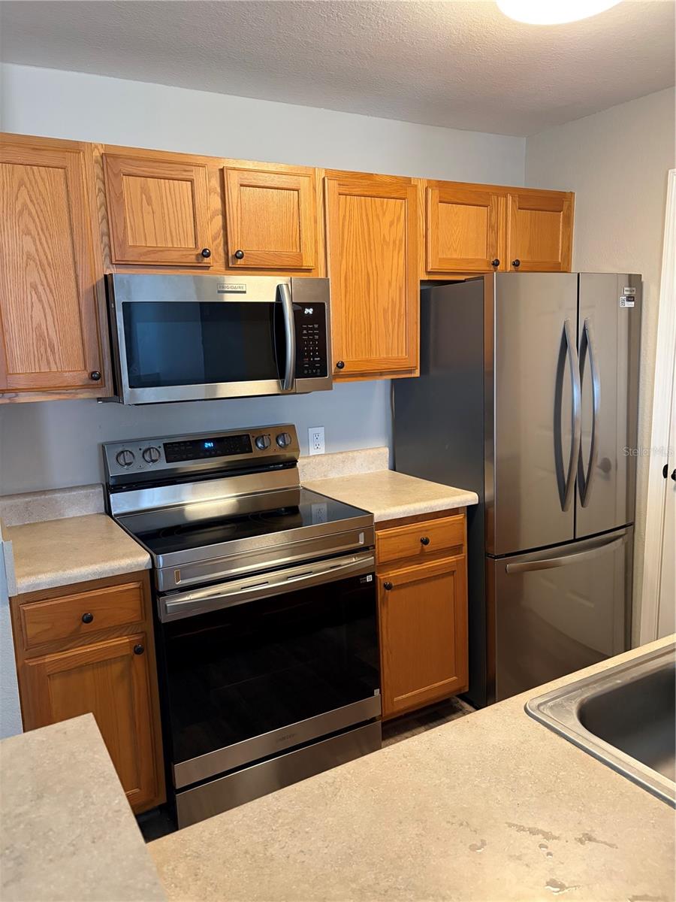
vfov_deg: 67.3
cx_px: 338
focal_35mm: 26
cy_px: 451
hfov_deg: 53.1
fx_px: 677
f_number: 1.6
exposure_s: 1/60
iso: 320
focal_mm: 5.96
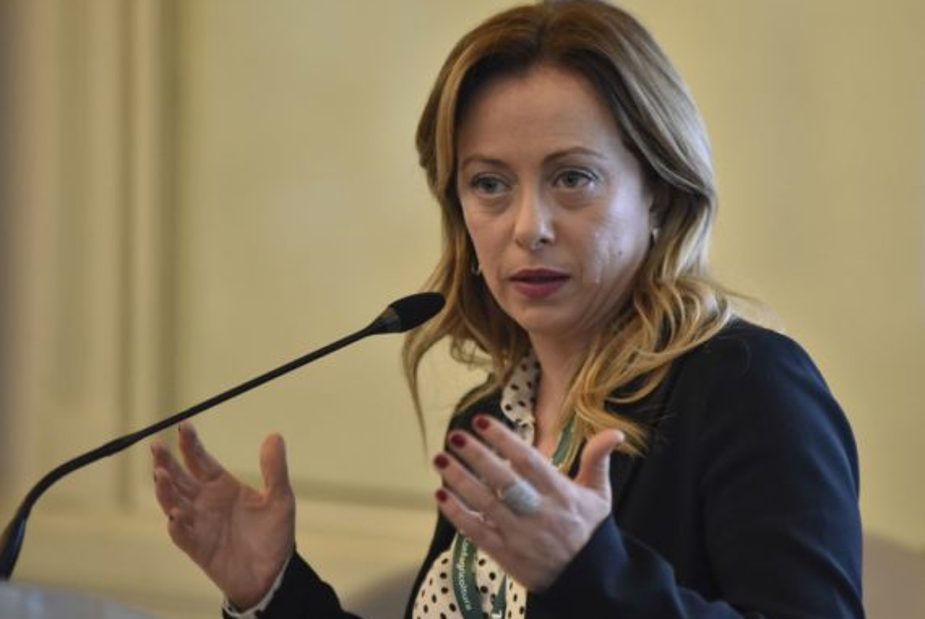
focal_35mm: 226
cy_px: 329
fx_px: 5811
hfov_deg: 9.1
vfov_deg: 6.1
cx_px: 511
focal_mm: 185
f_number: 2.8
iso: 3200
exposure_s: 1/250
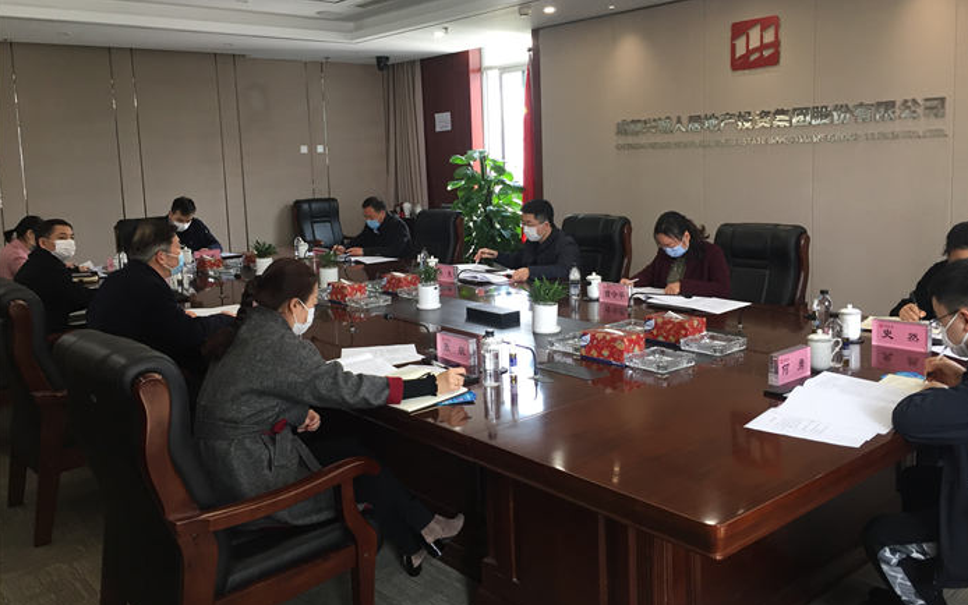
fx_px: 818
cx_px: 484
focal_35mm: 31
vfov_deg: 40.5
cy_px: 253
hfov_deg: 61.2
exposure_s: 1/33
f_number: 2.2
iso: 50
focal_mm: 4.15
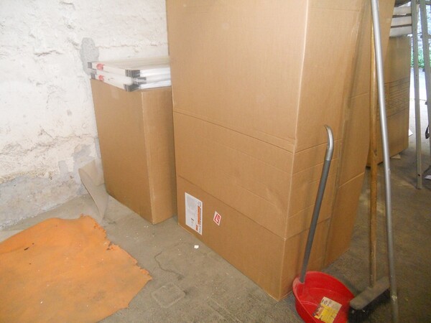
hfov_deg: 65.3
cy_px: 162
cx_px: 216
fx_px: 336
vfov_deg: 51.4
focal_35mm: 27
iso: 400
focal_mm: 4.9
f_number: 3.2
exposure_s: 1/25
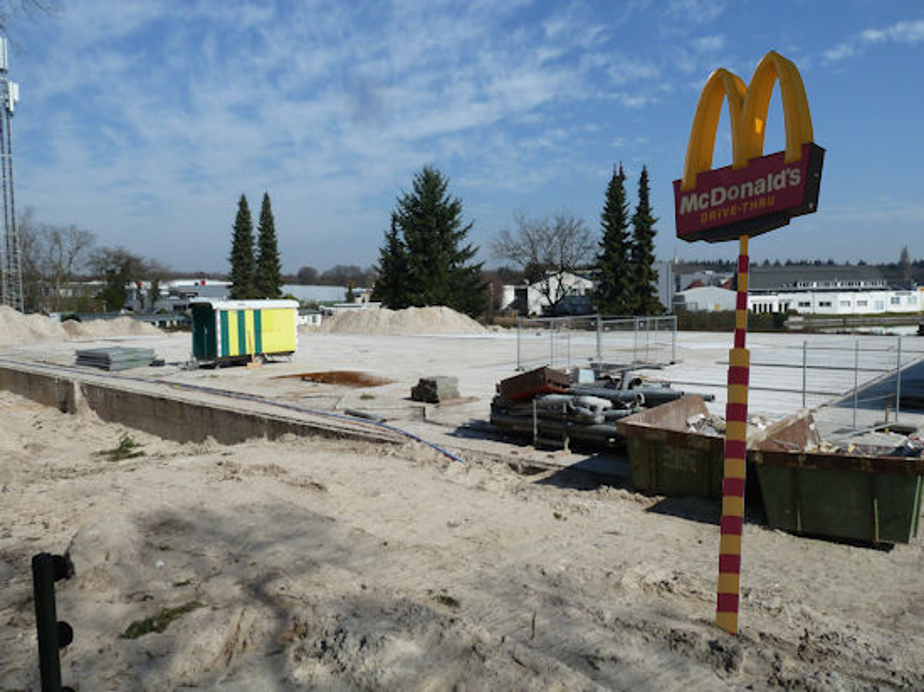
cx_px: 462
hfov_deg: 69.4
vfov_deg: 54.8
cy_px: 346
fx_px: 667
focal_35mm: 25
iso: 80
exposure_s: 1/500
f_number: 5.6
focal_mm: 4.1
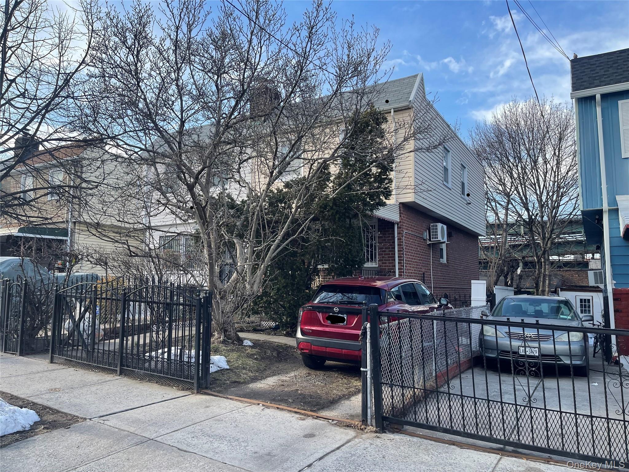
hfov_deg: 69.4
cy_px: 236
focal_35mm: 25
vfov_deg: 54.9
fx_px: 454
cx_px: 314
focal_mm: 5.1
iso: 32
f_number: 1.6
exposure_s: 1/831
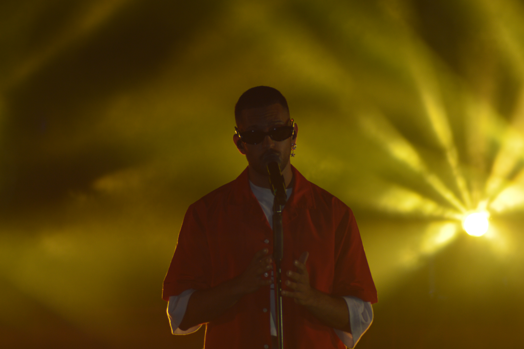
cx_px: 262
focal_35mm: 450
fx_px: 6544
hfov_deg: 4.6
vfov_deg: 3.0
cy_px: 174
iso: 250
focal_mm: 300
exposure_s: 1/125
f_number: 5.6
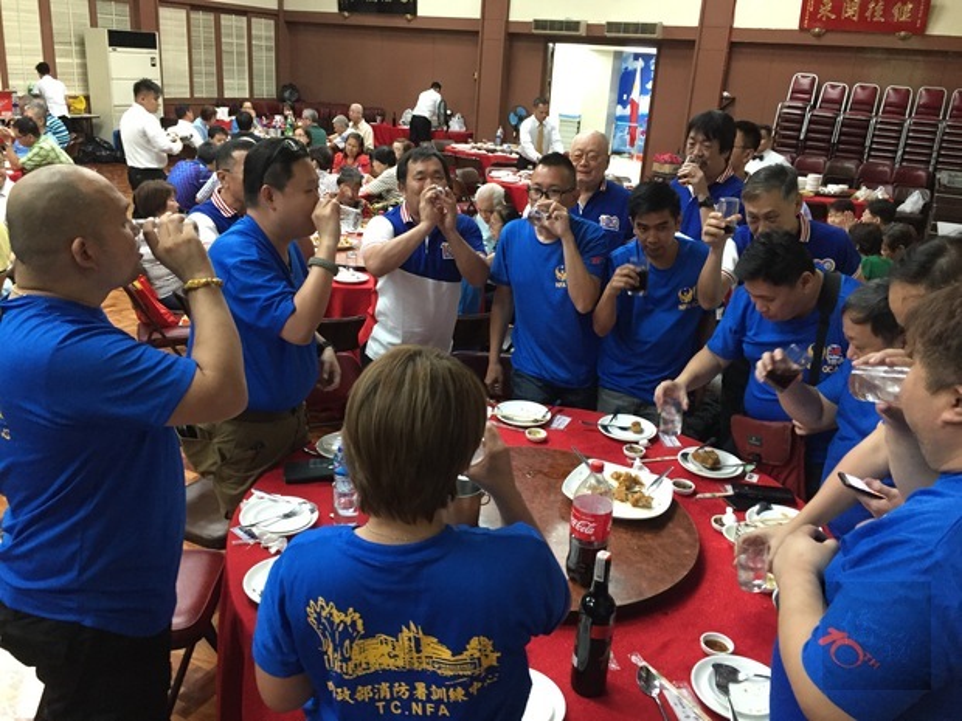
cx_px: 481
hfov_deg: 61.7
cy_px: 360
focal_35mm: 29
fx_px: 806
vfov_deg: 48.2
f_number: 2.2
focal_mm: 4.15
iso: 250
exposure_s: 1/24
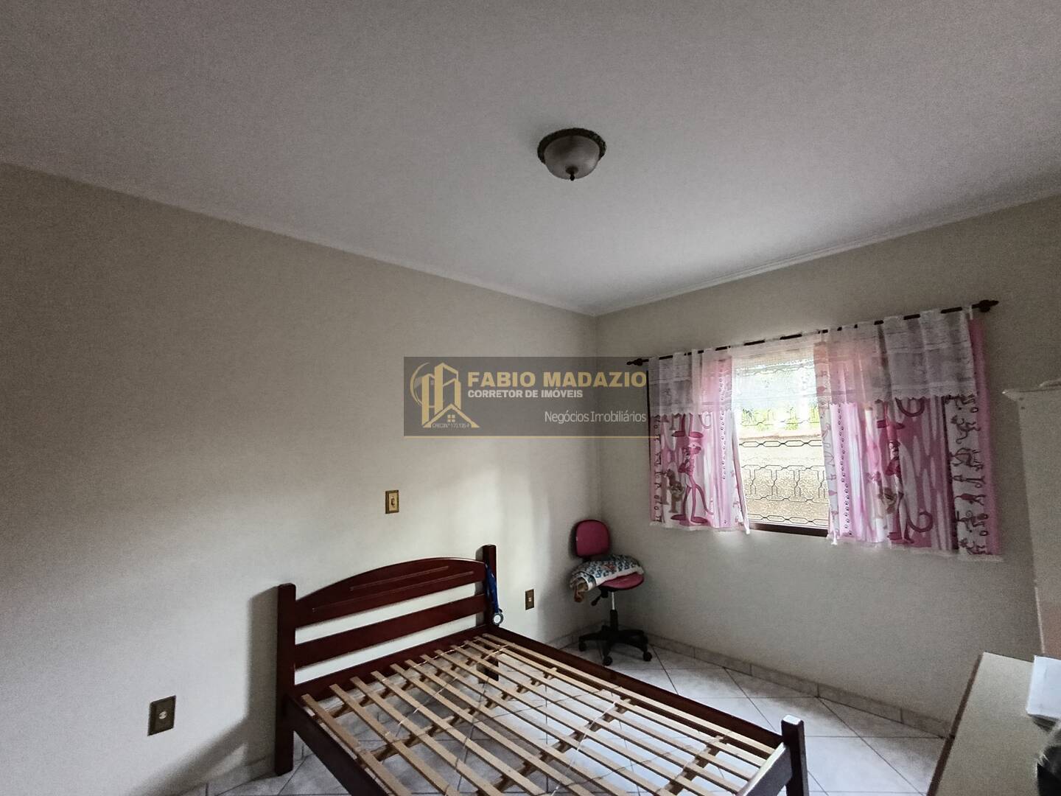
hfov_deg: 94.5
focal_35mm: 16
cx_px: 530
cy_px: 398
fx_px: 490
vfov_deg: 78.1
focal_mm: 1.65
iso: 800
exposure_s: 1/30
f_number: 2.2
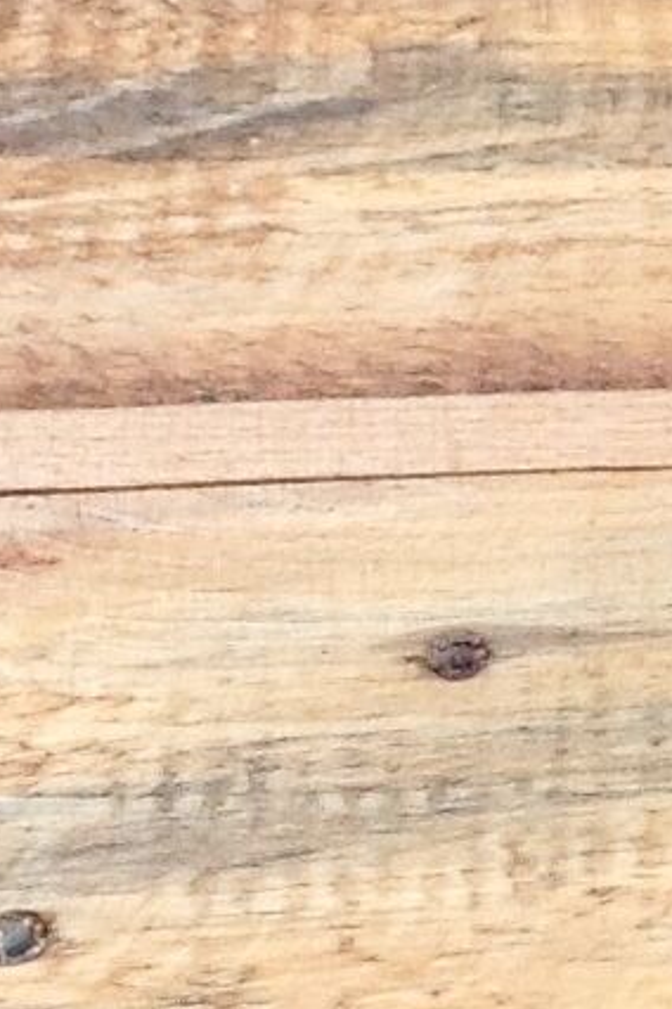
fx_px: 6188
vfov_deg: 9.3
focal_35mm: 221
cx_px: 1363
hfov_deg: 6.1
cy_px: 502
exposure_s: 1/120
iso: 64
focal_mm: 4.28
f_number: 2.4
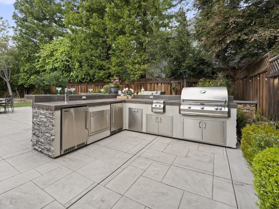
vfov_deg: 78.1
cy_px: 100
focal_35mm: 16
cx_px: 132
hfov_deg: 94.4
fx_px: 129
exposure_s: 1/4
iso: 200
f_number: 13
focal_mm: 14
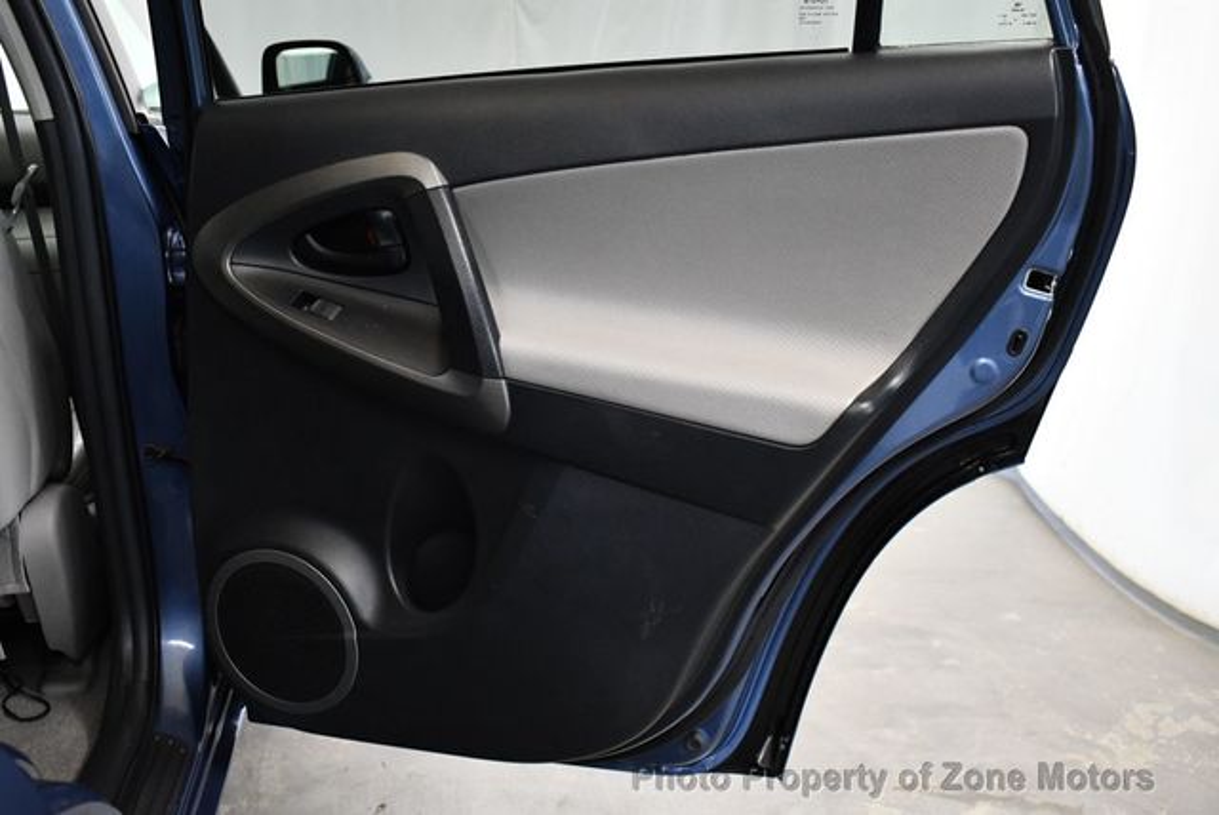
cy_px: 408
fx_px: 1220
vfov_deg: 36.9
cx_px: 610
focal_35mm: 36
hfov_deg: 53.1
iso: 2500
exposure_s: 1/125
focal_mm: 18
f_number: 3.5
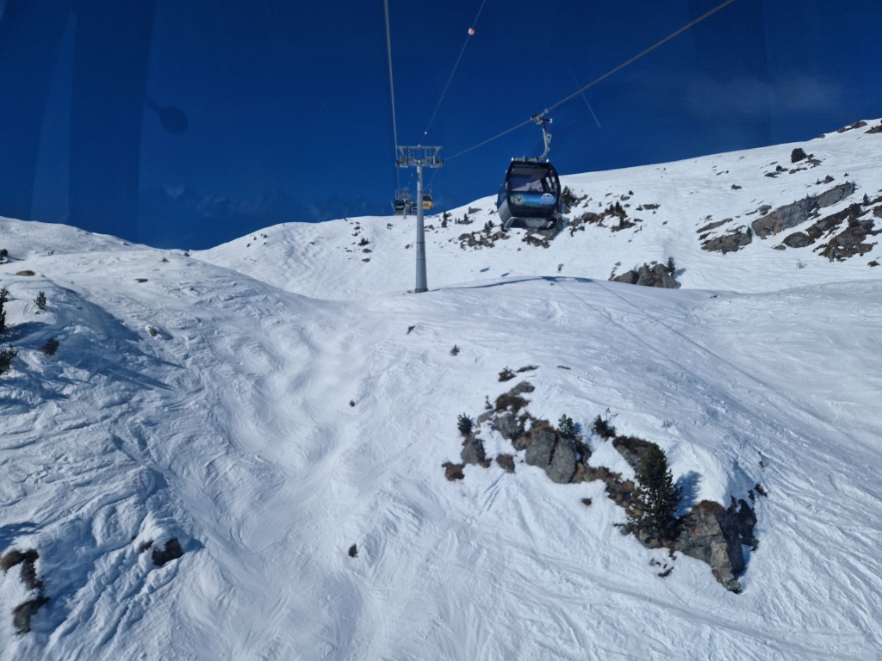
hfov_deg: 73.9
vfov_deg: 58.9
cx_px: 441
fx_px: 586
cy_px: 330
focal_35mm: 23
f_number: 1.8
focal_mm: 5.4
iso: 50
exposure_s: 1/4320
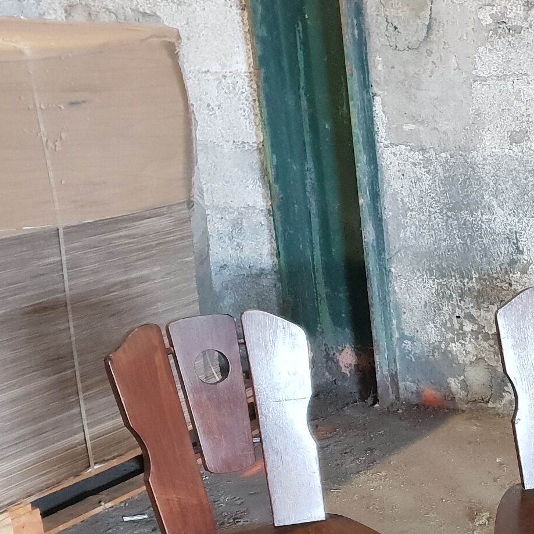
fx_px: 1257
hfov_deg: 21.3
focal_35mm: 72
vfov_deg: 23.0
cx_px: 731
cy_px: 536
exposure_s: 1/20
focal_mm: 4.3
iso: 320
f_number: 1.5
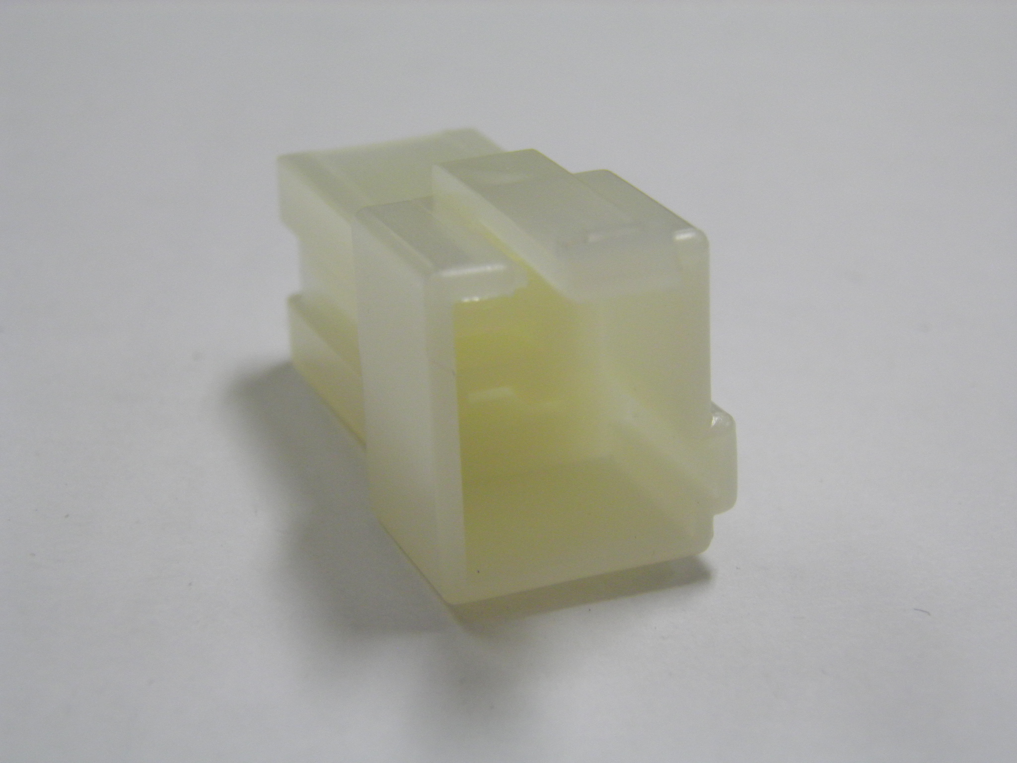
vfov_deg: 17.6
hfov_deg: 23.3
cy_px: 382
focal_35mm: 84
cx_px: 508
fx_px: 2468
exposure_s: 1/40
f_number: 3.9
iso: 200
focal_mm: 15.2
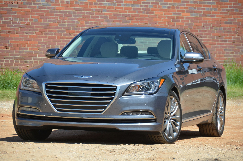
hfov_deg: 9.2
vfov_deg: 6.1
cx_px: 122
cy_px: 80
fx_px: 1516
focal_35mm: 225
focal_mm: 150
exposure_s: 1/1250
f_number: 5.6
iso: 400
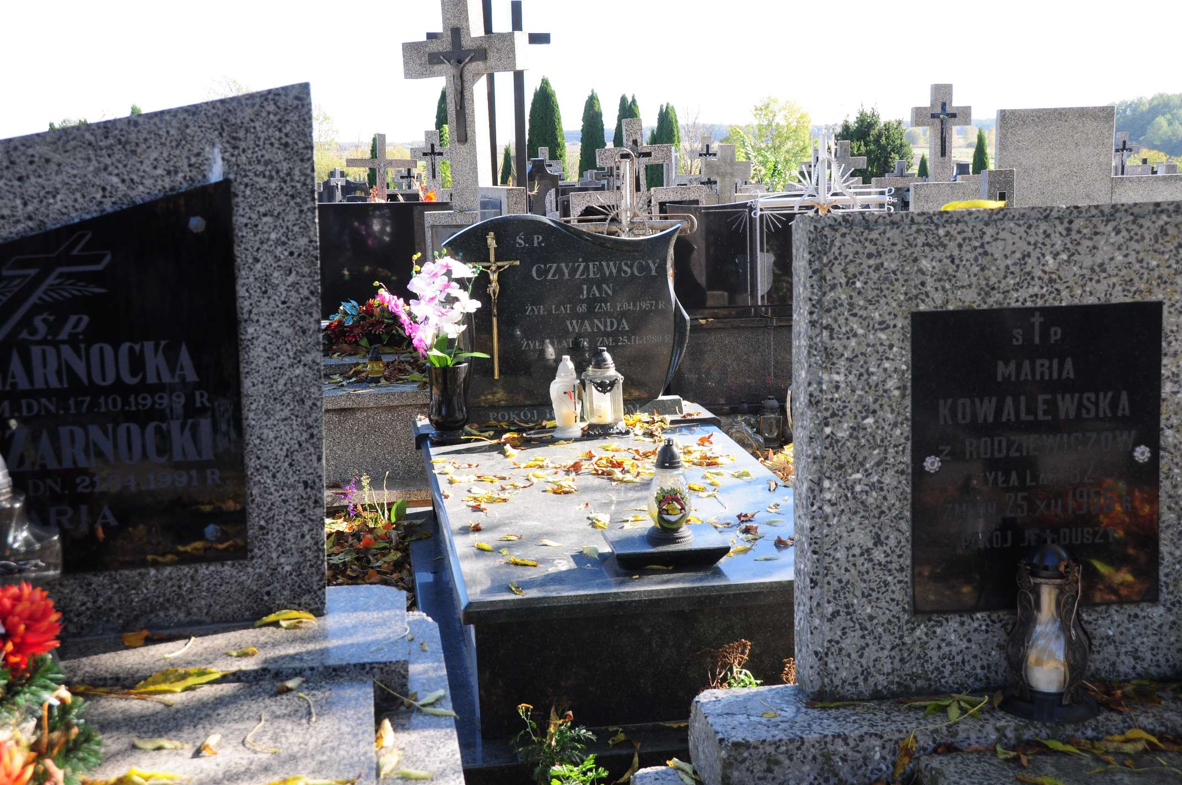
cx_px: 591
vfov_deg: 28.9
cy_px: 392
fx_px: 1525
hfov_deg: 42.4
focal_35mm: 46
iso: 320
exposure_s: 1/200
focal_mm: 31
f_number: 7.1
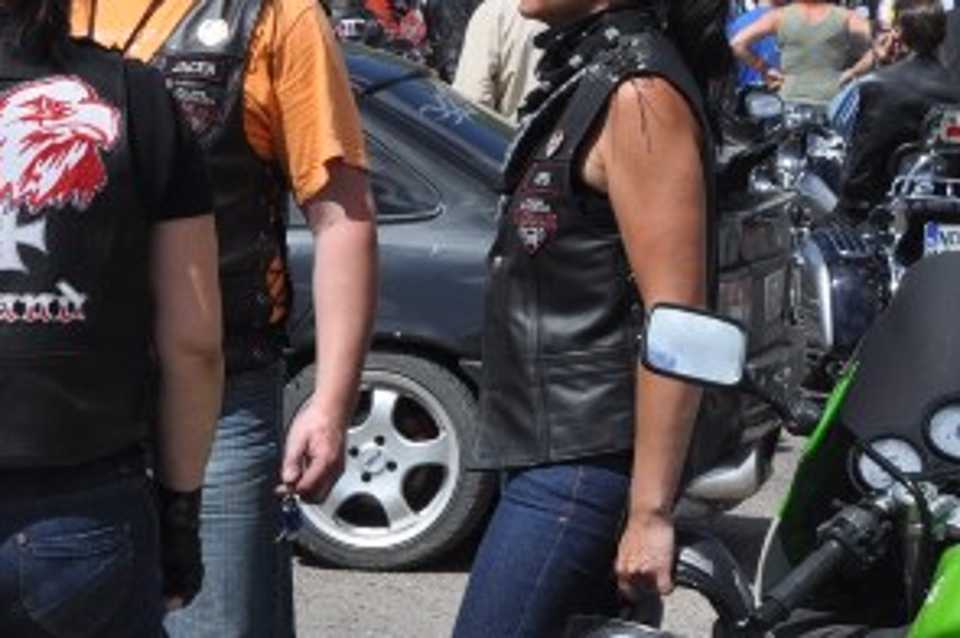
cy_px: 496
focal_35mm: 171
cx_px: -120
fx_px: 4555
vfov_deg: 8.0
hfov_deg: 11.8
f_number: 11
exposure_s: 1/500
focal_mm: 42
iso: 320
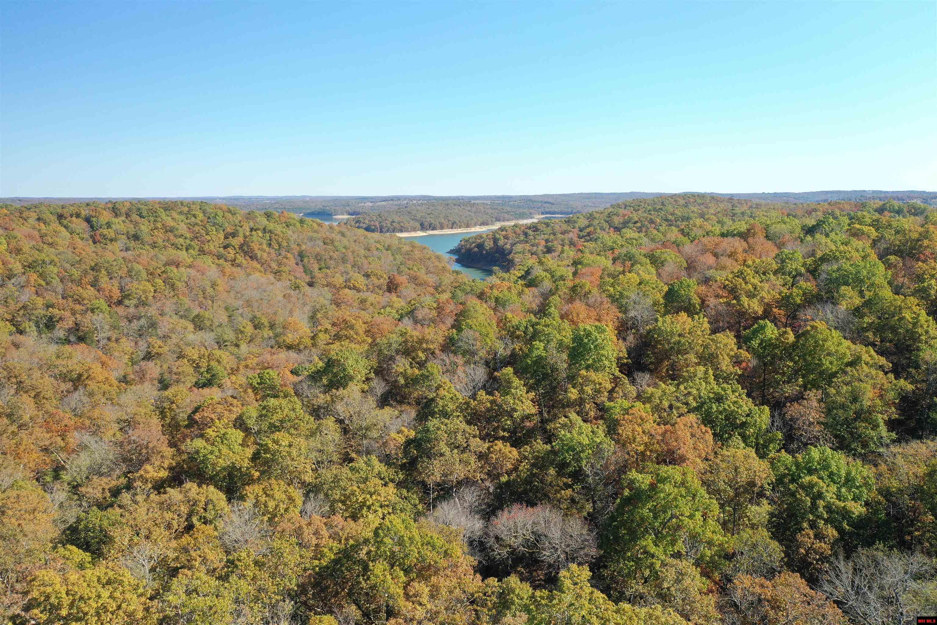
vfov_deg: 46.4
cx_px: 468
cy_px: 312
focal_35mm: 28
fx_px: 729
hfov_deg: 65.5
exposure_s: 1/30
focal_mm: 10.26
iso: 100
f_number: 3.2
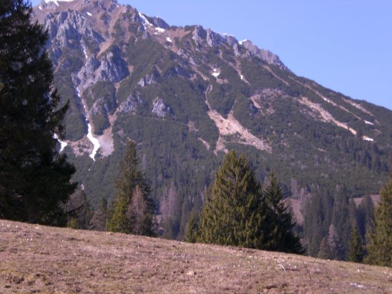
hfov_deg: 22.5
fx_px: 985
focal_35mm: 87
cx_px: 196
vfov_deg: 17.0
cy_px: 147
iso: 50
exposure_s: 1/250
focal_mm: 14.49
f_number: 5
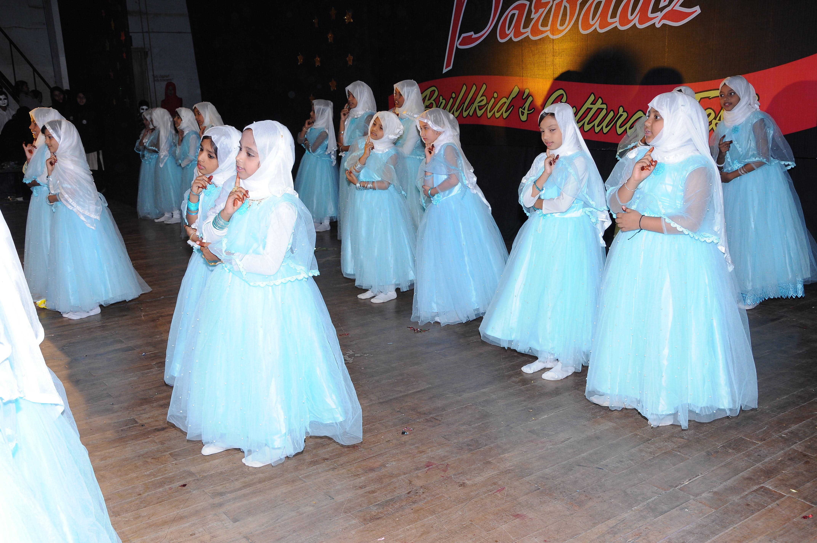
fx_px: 816
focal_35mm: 36
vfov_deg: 36.8
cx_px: 408
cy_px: 272
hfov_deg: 53.2
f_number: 7.1
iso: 400
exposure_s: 1/125
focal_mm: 24
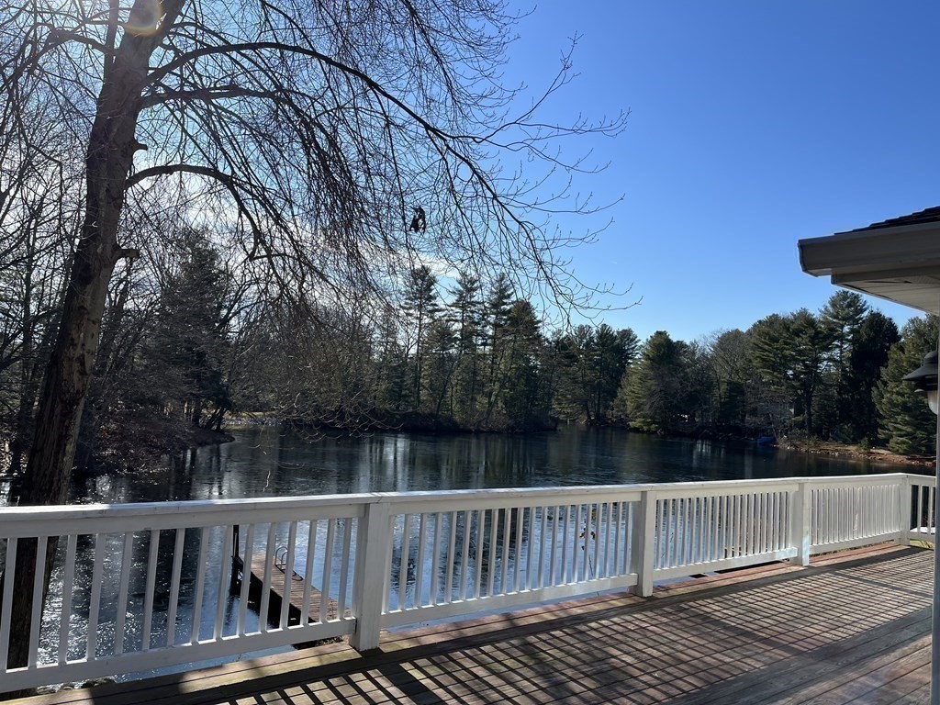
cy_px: 352
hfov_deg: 67.3
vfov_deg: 53.1
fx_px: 706
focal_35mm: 26
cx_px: 470
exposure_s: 1/3745
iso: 50
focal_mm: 5.1
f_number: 1.6
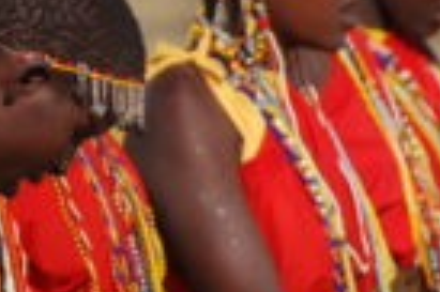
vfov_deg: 1.4
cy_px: 237
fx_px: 12049
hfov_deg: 2.1
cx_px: -31
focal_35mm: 987
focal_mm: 170
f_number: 5.6
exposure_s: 1/500
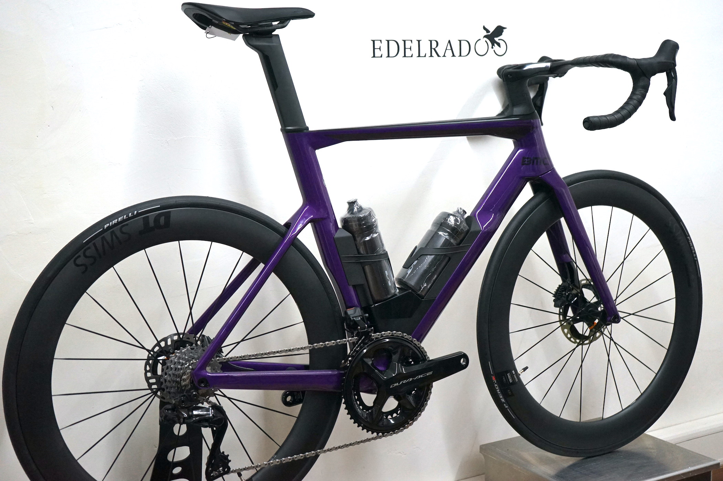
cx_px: 362
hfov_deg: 40.4
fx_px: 983
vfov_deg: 27.5
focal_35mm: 49
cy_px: 240
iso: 2500
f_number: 4.5
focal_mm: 49
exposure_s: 1/160
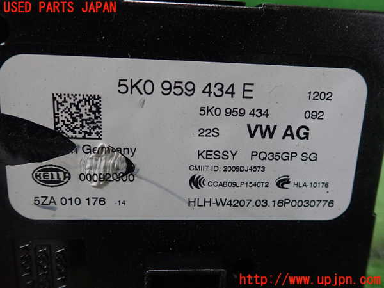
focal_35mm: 30
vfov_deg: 46.8
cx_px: 192
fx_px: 333
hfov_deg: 60.0
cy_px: 144
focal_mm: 5.5
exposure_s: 1/125
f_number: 2.3
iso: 320
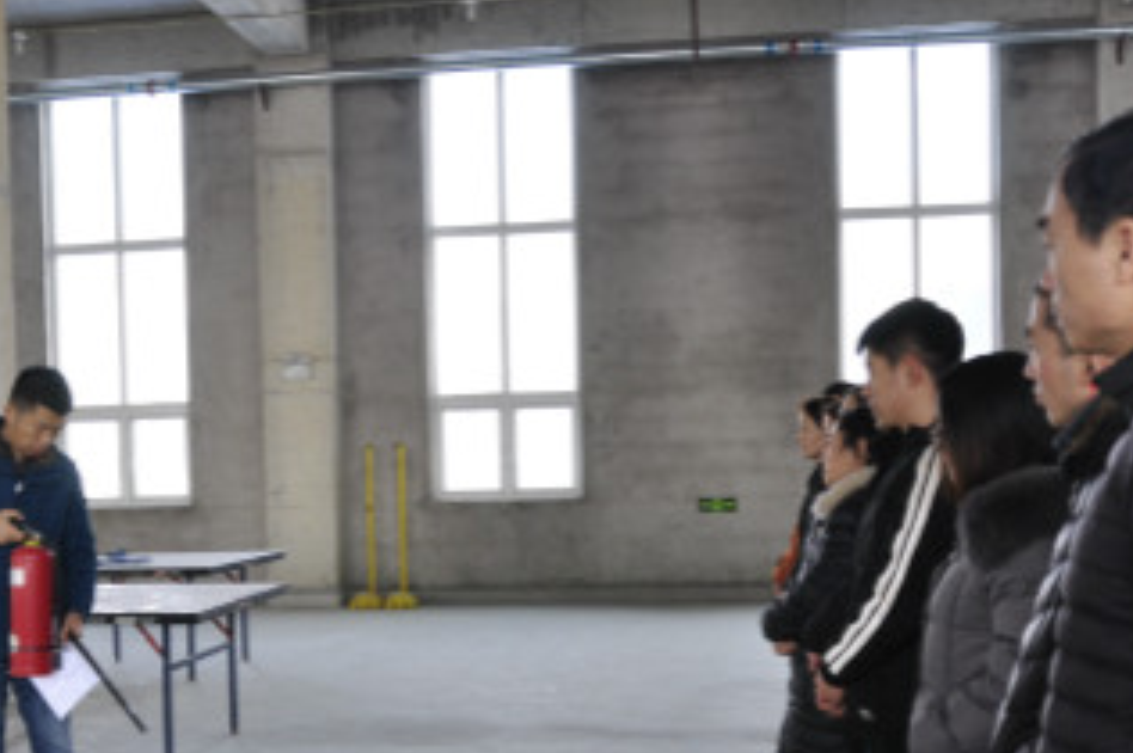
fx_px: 1597
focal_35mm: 51
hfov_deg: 38.9
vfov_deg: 26.2
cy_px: 570
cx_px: 466
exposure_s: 1/50
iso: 400
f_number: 8
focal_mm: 21
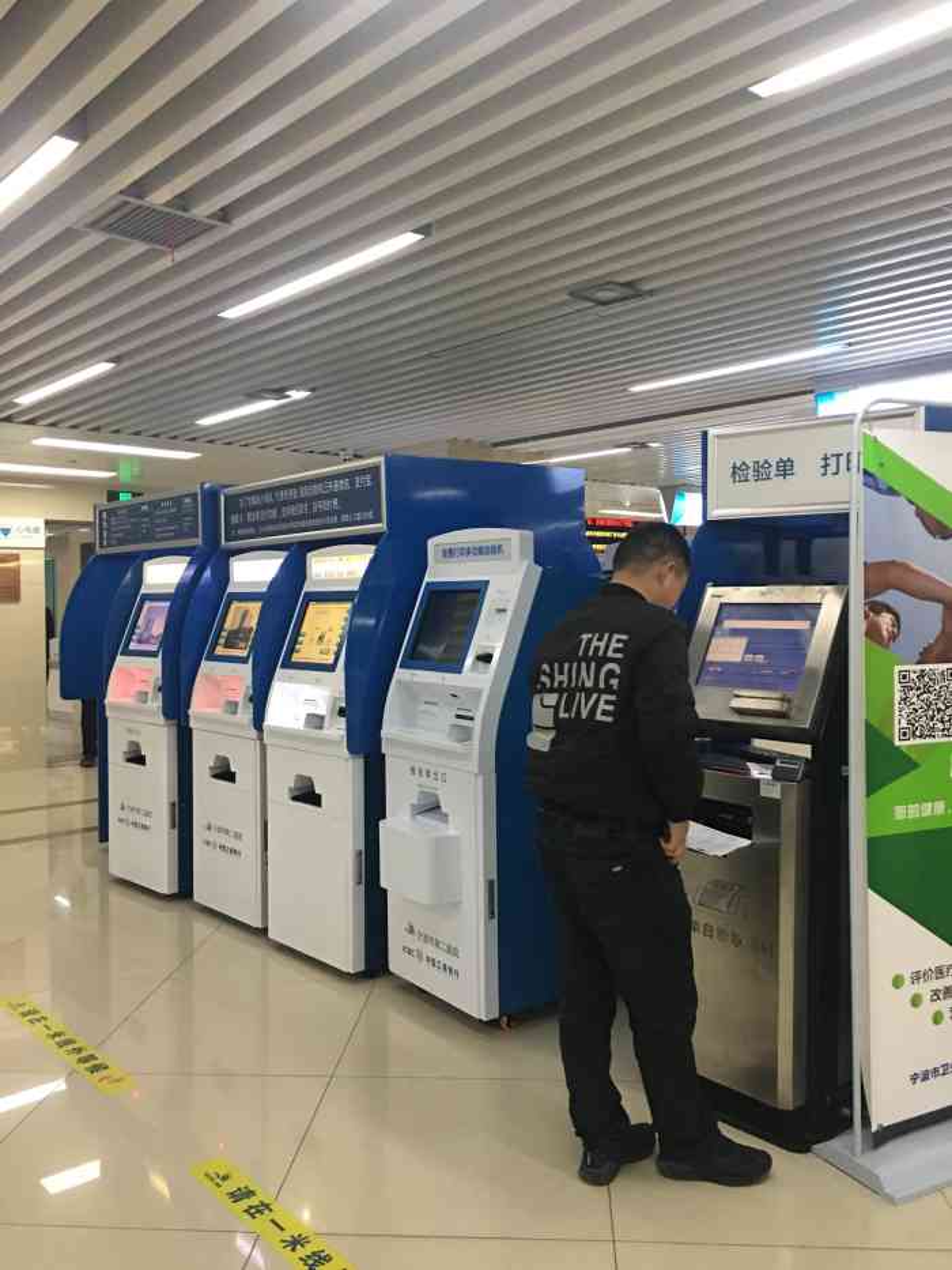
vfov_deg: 61.7
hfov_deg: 48.2
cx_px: 476
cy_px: 635
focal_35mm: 29
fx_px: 1063
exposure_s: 1/17
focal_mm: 4.15
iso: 125
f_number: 2.2
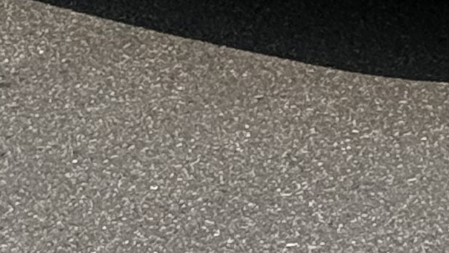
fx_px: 4012
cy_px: -666
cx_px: 808
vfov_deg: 3.5
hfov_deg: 6.3
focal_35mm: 337
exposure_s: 1/2976
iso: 64
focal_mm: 6.76
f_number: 1.78
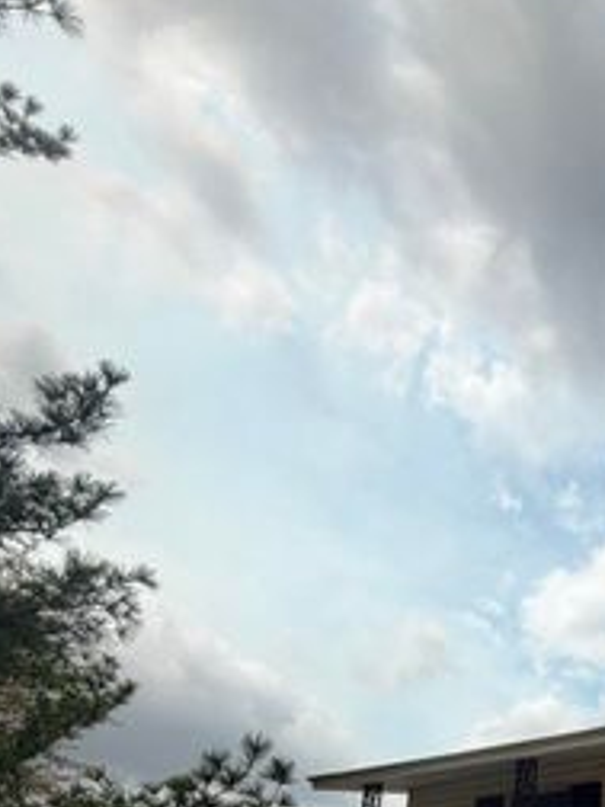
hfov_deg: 31.9
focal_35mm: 37
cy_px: 876
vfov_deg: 40.9
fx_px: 862
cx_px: 733
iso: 20
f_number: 2.2
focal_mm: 2.22
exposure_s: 1/1698
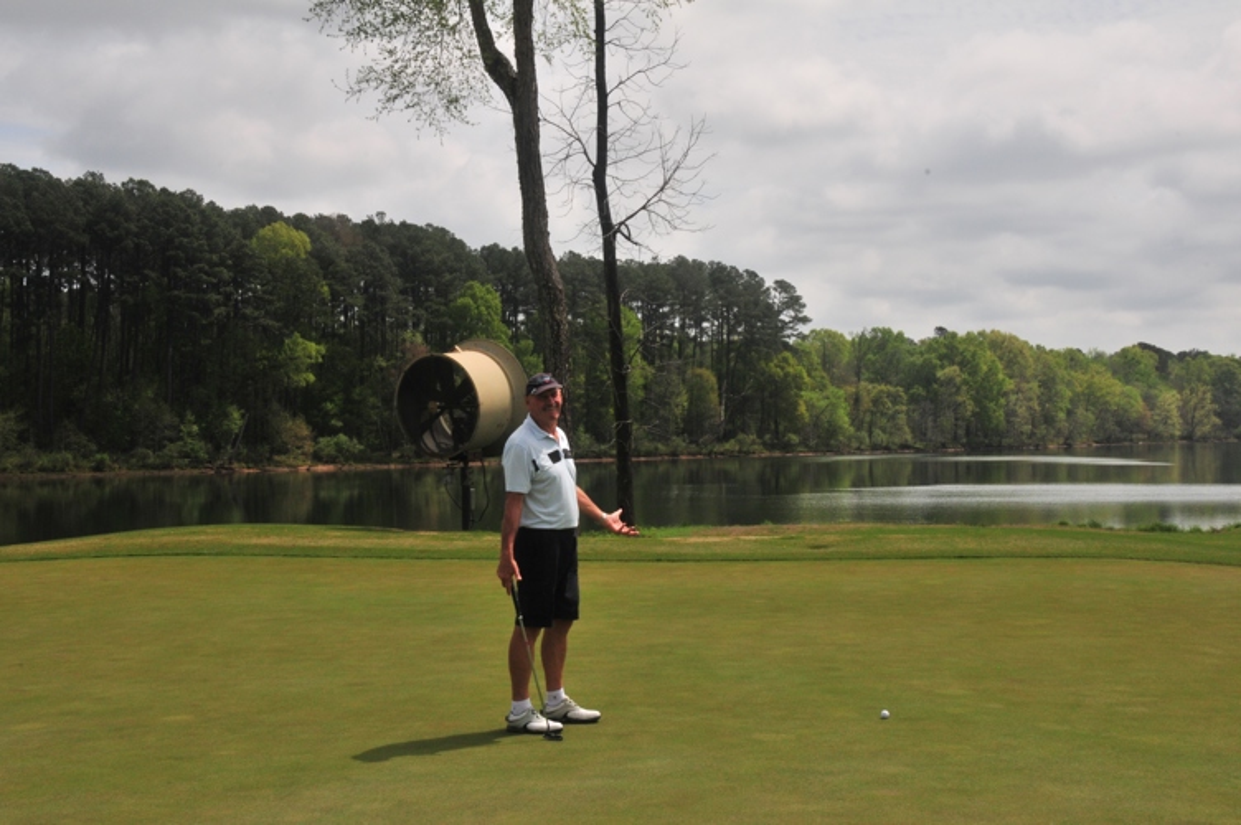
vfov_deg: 25.7
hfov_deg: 37.9
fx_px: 1808
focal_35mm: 52
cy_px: 412
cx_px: 620
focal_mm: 35
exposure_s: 1/250
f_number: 22
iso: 400
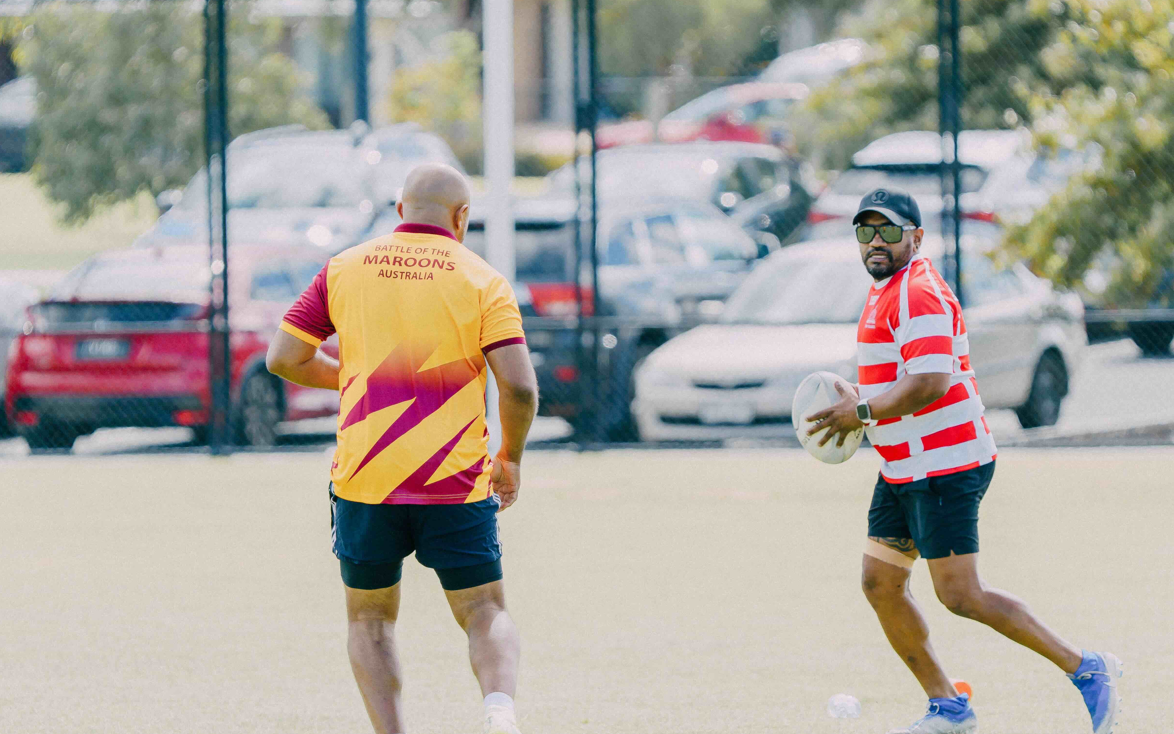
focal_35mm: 484
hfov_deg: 4.3
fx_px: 15485
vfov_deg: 2.7
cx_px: 631
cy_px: 418
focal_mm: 382
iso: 200
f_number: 6.3
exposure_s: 1/500
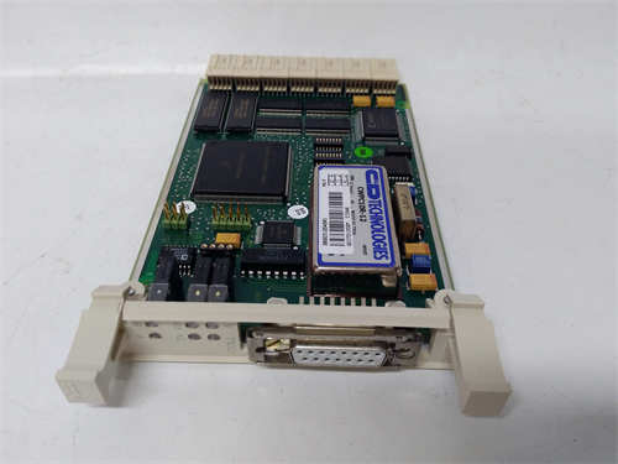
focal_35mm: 27
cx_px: 309
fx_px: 482
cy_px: 232
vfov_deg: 51.4
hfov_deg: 65.3
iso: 218
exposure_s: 1/33
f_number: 2
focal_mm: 3.79
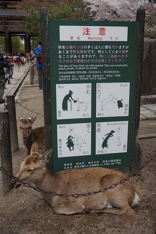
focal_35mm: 38
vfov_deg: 51.3
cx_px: 78
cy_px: 117
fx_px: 244
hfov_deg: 35.4
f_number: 9
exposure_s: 1/160
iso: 100
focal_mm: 25
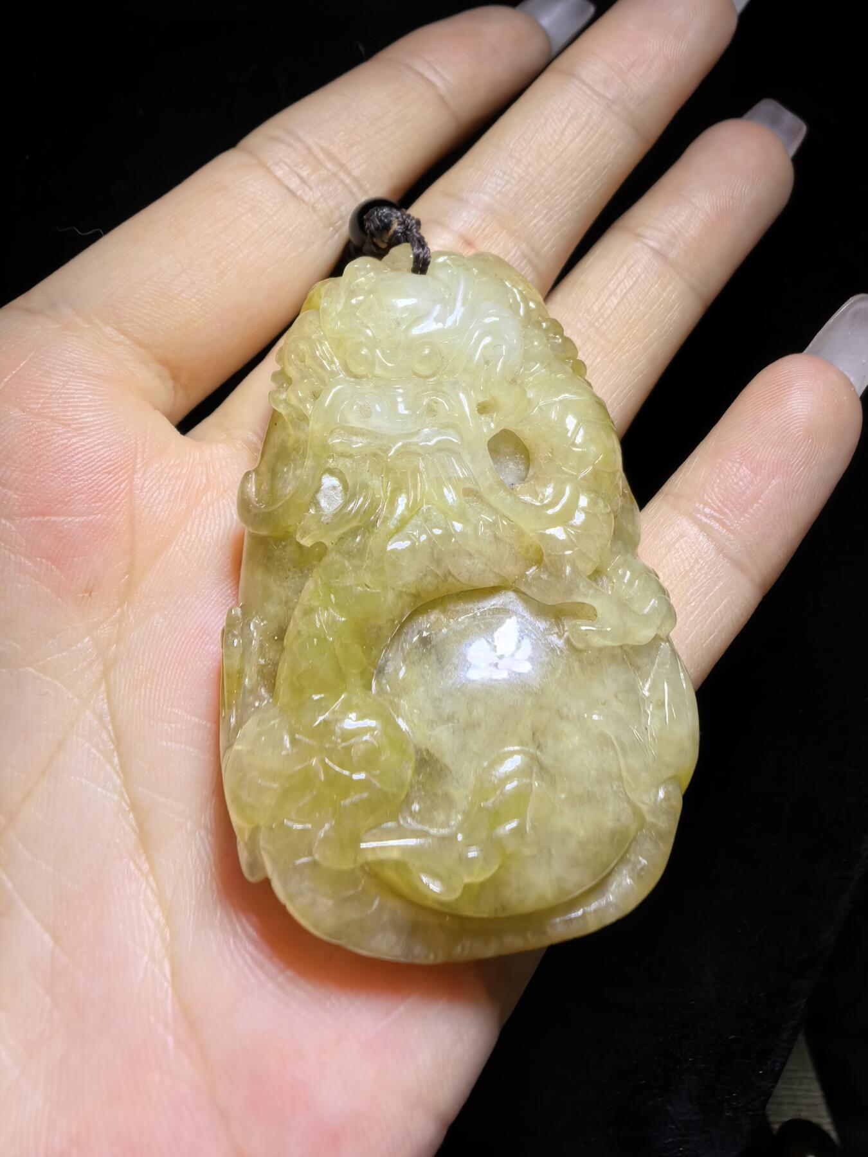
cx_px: 434
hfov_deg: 51.4
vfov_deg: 65.3
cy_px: 578
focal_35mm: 27
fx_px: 903
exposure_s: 1/110
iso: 50
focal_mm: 1.95
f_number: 2.2
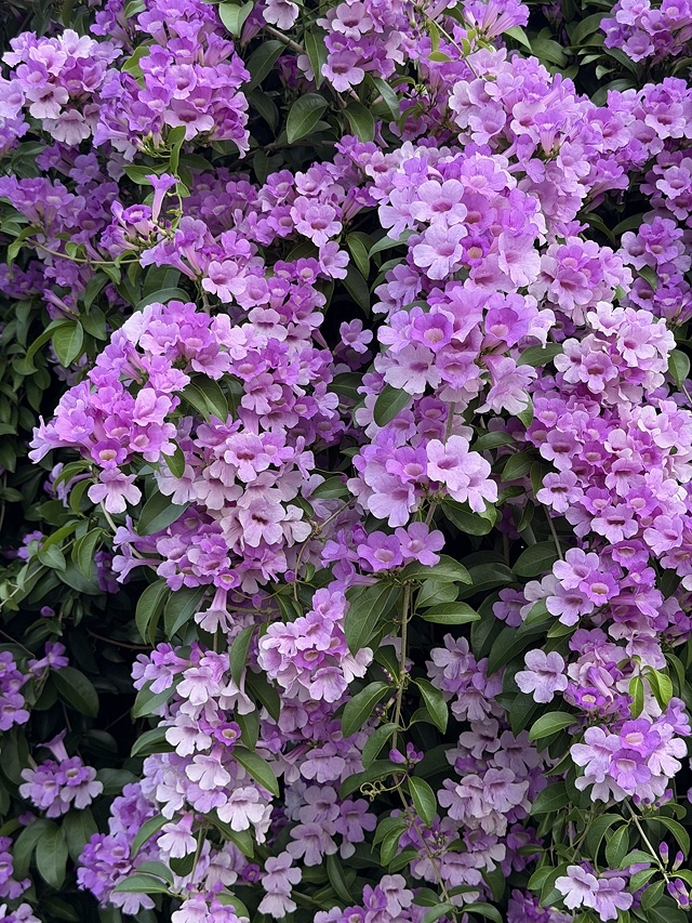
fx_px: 1279
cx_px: 346
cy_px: 462
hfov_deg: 30.3
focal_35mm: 48
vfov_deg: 39.7
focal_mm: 6.76
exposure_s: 1/116
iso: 125
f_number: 1.78
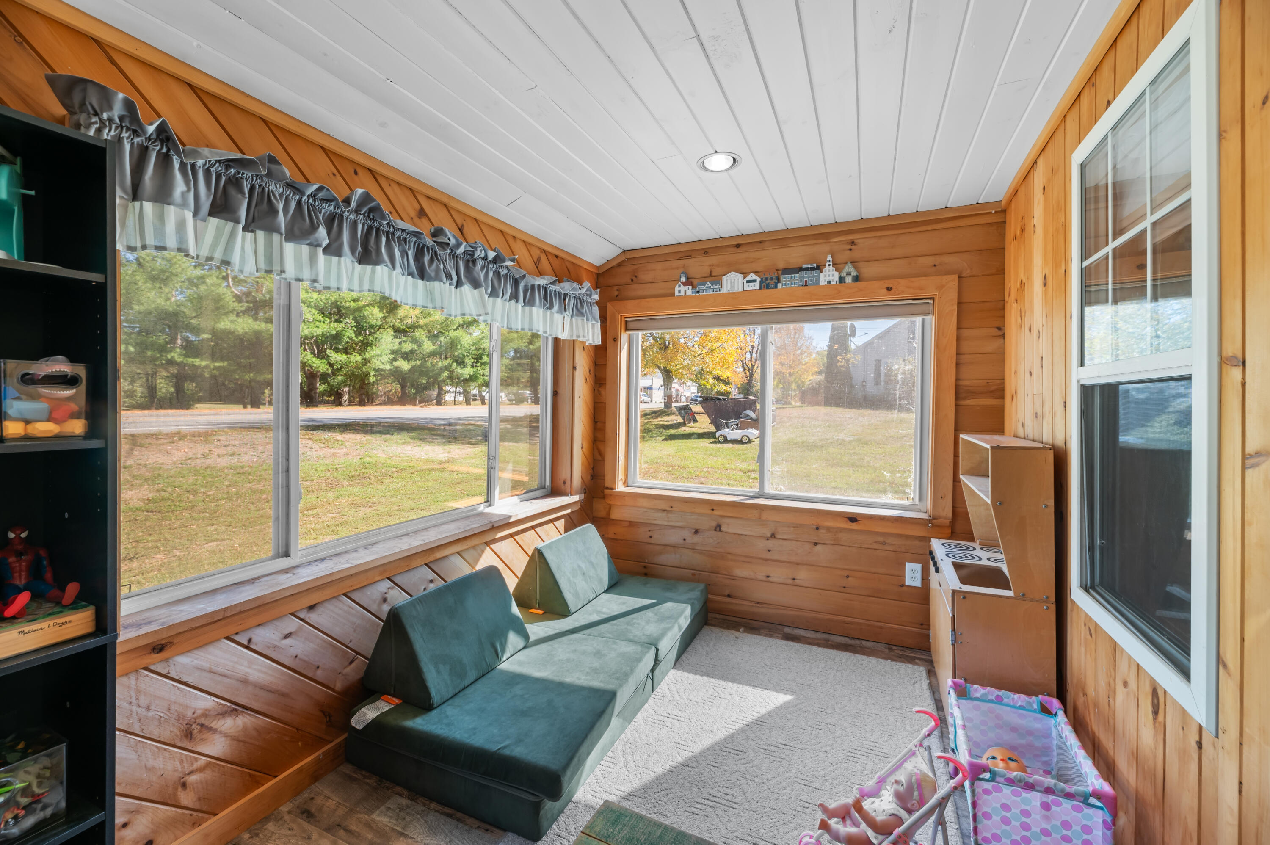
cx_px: 635
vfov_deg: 81.1
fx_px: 494
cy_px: 422
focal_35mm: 14
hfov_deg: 104.3
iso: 320
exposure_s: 1/20
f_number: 9
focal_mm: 14
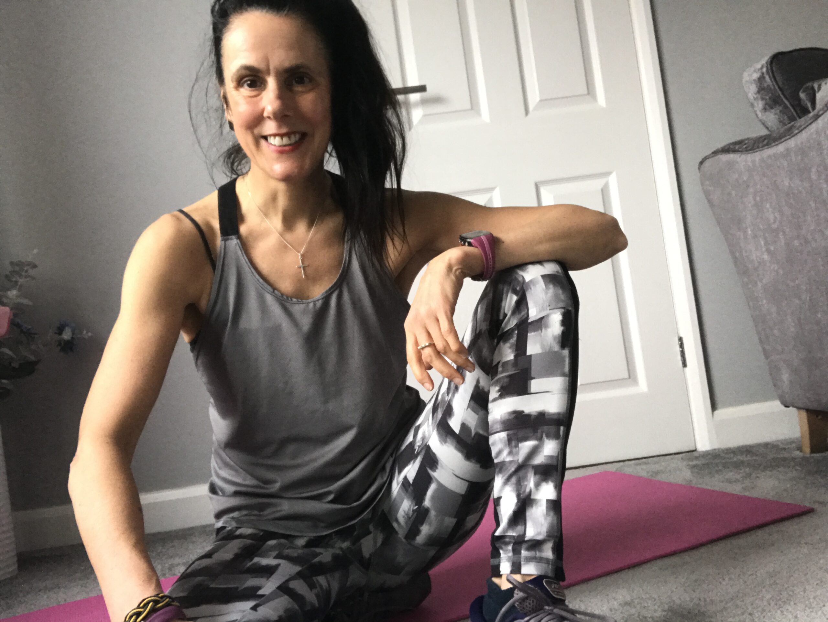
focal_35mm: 32
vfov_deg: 44.2
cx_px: 414
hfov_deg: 56.8
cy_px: 311
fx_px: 766
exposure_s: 1/33
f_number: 2.2
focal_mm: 2.87
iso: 80
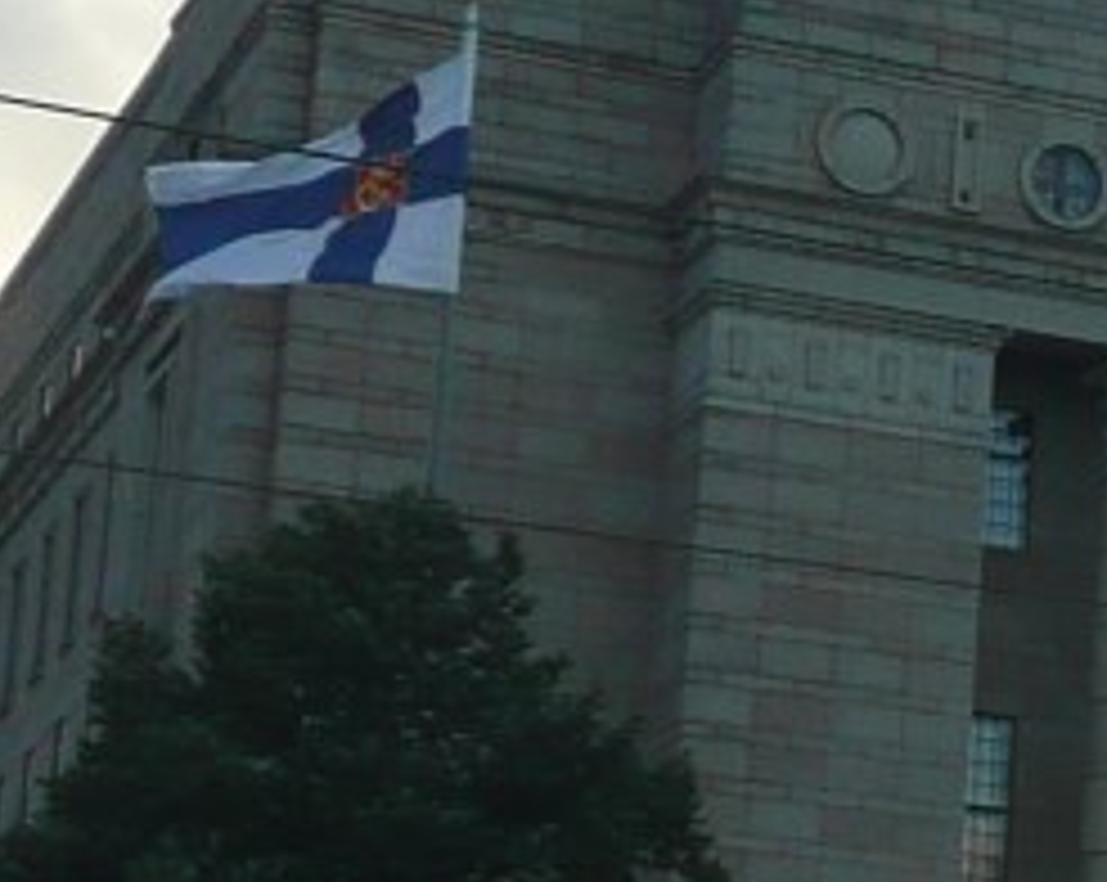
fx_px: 5070
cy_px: 819
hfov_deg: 11.7
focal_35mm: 155
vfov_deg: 9.9
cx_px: 1818
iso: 100
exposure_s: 1/320
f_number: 3.3
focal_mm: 4.6
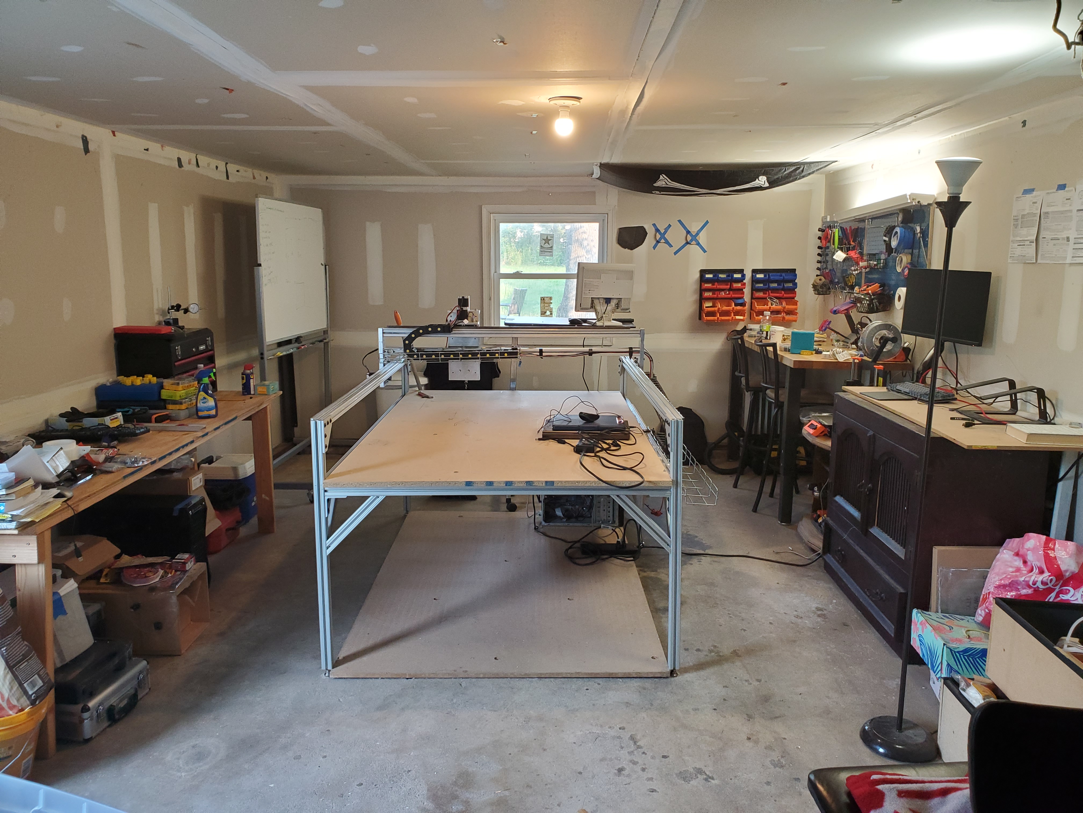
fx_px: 813
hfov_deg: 67.3
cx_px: 542
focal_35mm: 26
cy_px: 406
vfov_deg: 53.1
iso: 250
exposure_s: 1/39
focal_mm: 4.3
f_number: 2.4
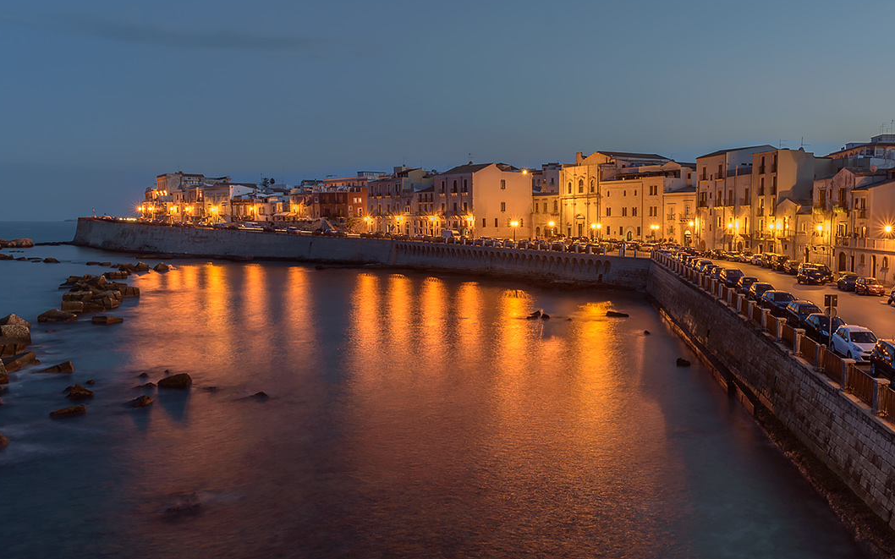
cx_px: 448
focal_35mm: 26
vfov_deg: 47.0
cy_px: 359
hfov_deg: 70.4
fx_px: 634
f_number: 11
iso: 100
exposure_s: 10
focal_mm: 18
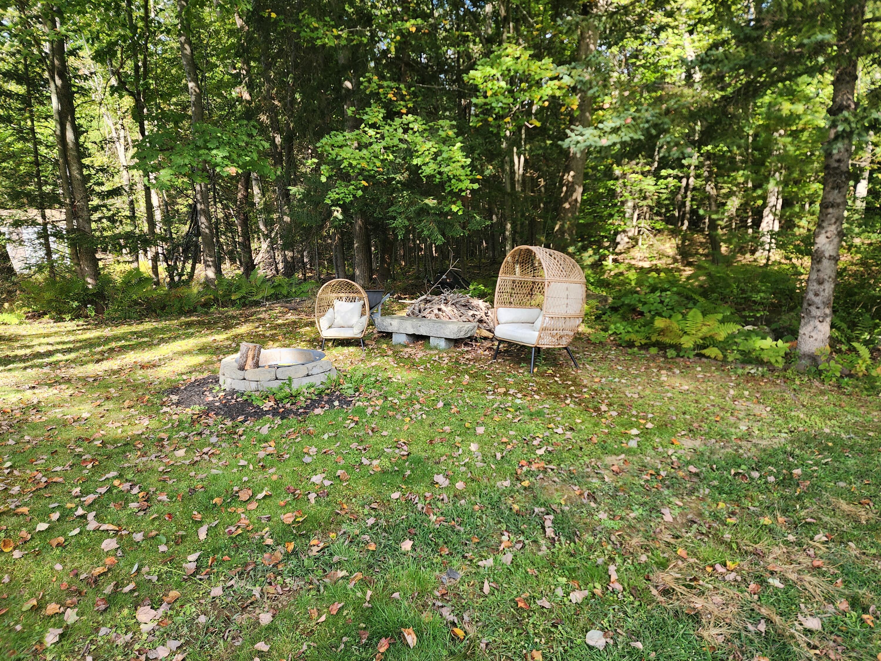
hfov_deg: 73.9
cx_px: 440
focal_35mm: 23
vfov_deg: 58.9
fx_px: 585
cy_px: 330
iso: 32
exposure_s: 1/180
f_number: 1.8
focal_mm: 6.4
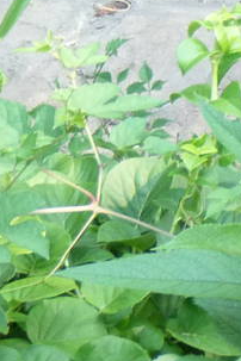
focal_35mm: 802
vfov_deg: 2.6
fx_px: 8053
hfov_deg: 1.7
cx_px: -594
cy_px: -189
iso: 200
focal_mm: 26.3
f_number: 3.7
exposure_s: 1/80
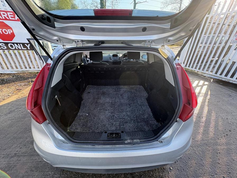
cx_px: 118
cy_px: 89
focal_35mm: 14
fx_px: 96
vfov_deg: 85.7
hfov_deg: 102.1
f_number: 2.2
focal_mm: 2.22
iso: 125
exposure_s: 1/126
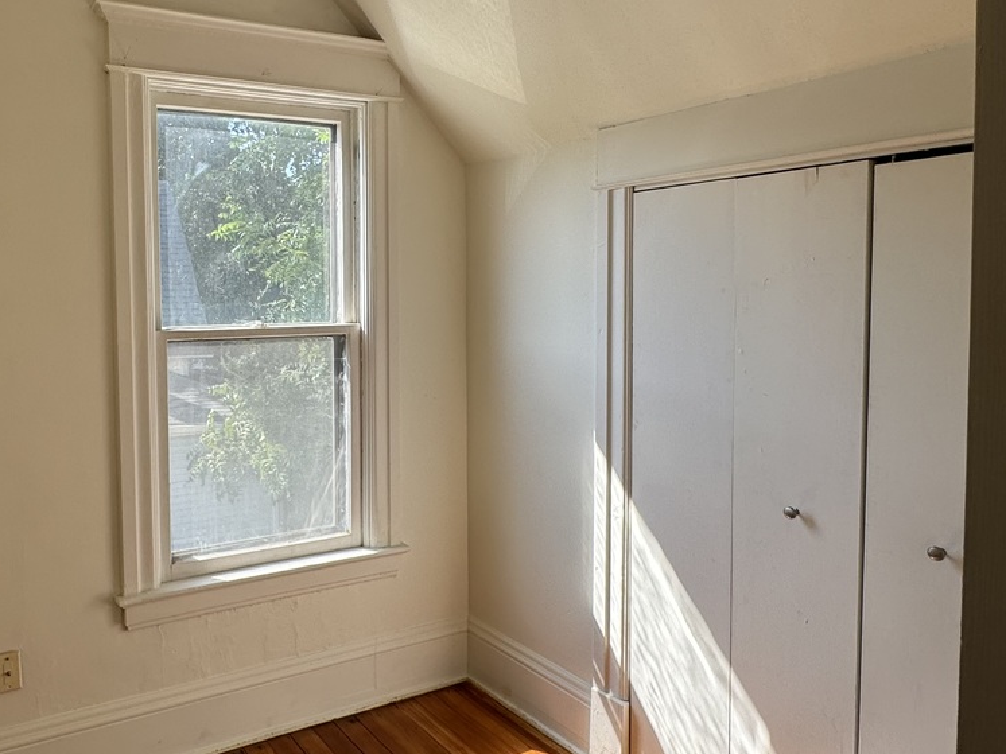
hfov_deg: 62.6
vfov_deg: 51.3
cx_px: 287
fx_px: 785
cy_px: 339
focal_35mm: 27
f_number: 2.2
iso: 40
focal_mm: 2.22
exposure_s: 1/273
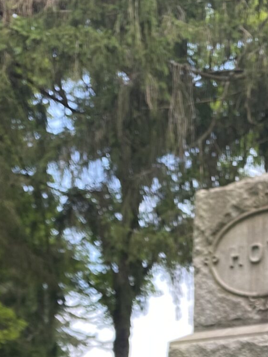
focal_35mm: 88
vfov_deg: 19.6
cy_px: 524
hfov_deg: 16.5
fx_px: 908
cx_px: 262
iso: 32
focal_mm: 4.25
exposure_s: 1/167
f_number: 1.8
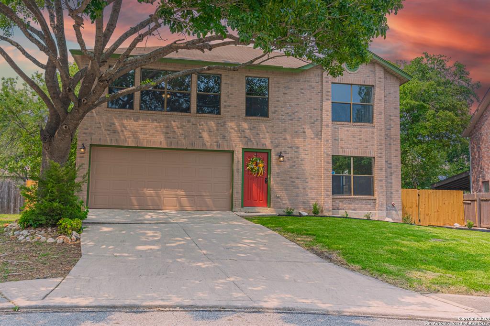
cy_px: 163
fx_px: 449
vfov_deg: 39.9
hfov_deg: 57.2
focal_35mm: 33
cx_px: 245
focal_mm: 33
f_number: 8
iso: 800
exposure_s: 1/3200
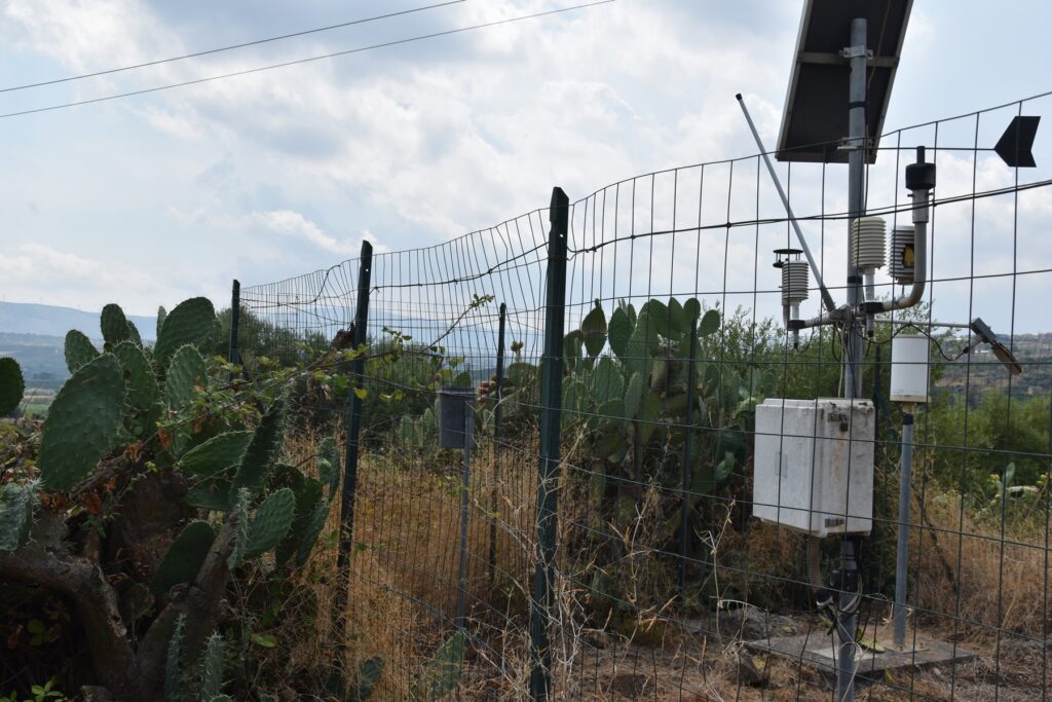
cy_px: 351
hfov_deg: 57.2
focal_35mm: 33
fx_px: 964
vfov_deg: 40.0
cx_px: 526
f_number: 9
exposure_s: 1/320
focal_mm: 22
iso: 100
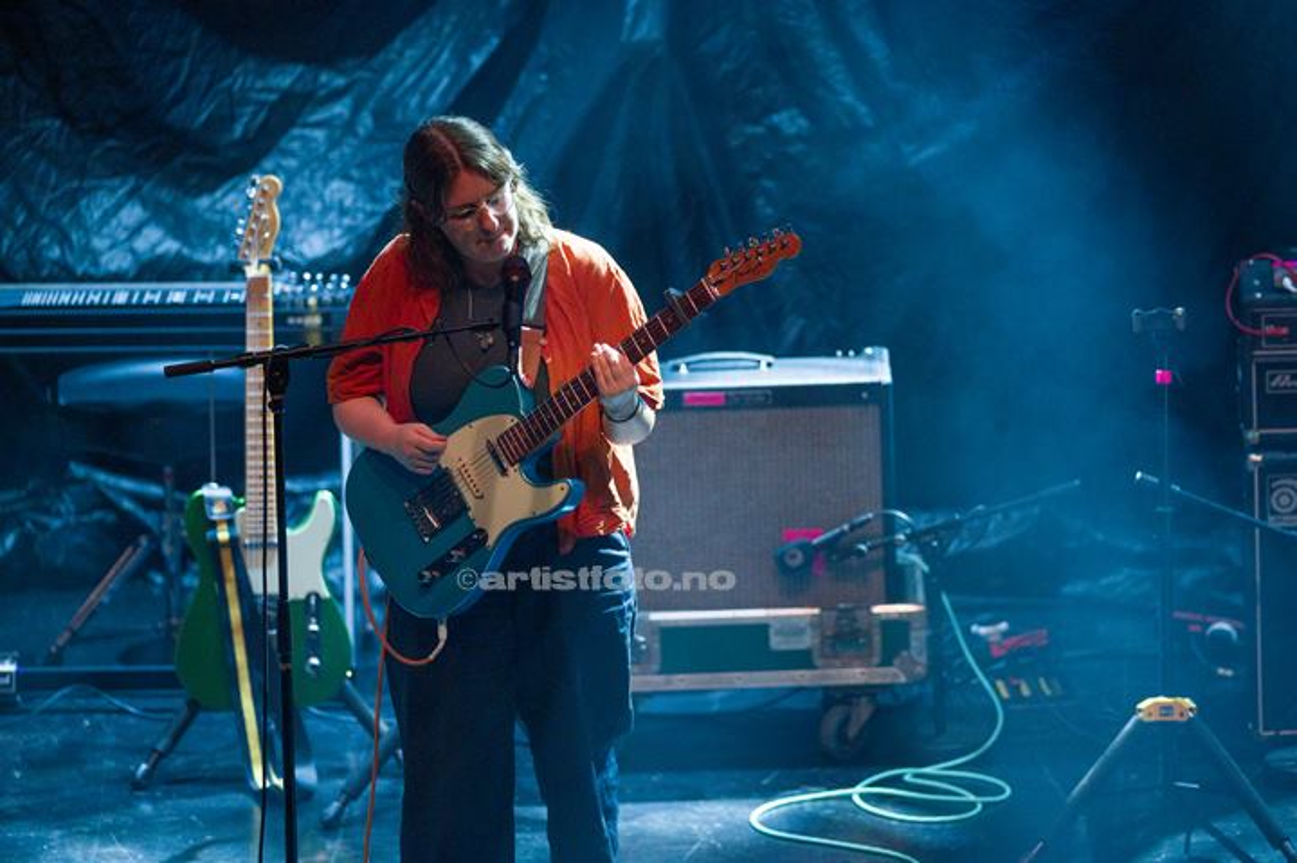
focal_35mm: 300
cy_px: 432
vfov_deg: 4.6
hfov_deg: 6.9
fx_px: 10801
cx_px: 648
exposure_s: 1/640
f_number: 2.8
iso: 1250
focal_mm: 300
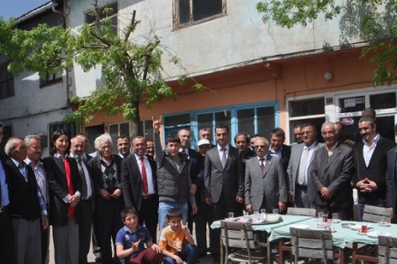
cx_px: 165
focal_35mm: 40
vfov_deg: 32.9
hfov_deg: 48.3
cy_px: 186
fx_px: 440
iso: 200
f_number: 10
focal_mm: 18
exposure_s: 1/400
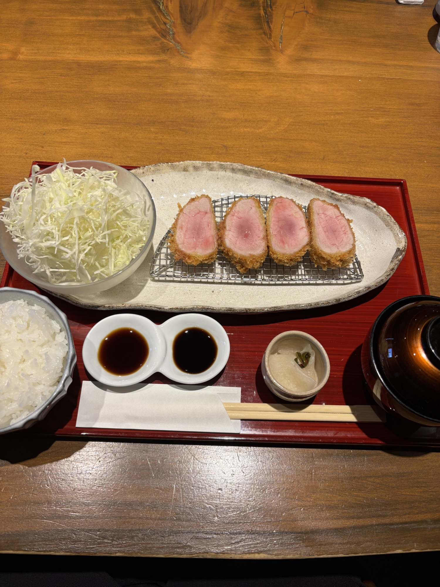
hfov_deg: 53.1
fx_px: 441
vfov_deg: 67.3
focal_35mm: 26
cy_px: 294
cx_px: 220
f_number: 1.6
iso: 64
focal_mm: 5.96
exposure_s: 1/120
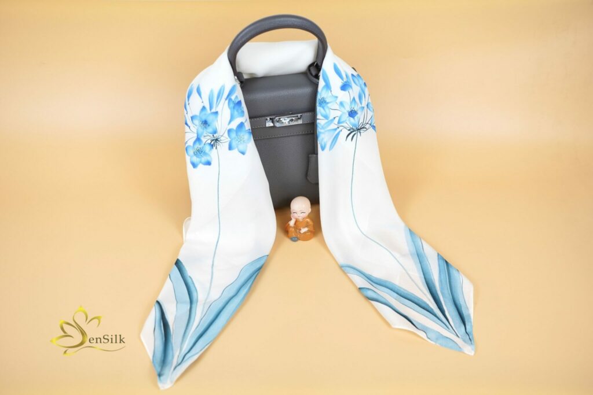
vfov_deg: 37.9
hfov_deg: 54.4
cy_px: 198
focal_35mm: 35
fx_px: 577
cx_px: 296
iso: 400
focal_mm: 35
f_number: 3.5
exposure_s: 1/400
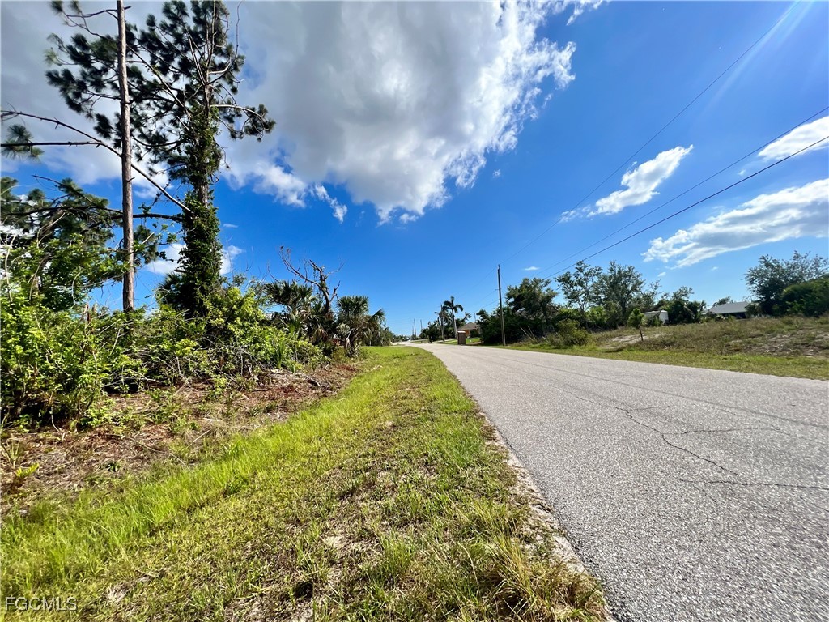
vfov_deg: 89.9
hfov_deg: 106.2
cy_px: 311
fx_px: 311
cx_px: 414
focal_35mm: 13
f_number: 1.8
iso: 32
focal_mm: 1.57
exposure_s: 1/2481
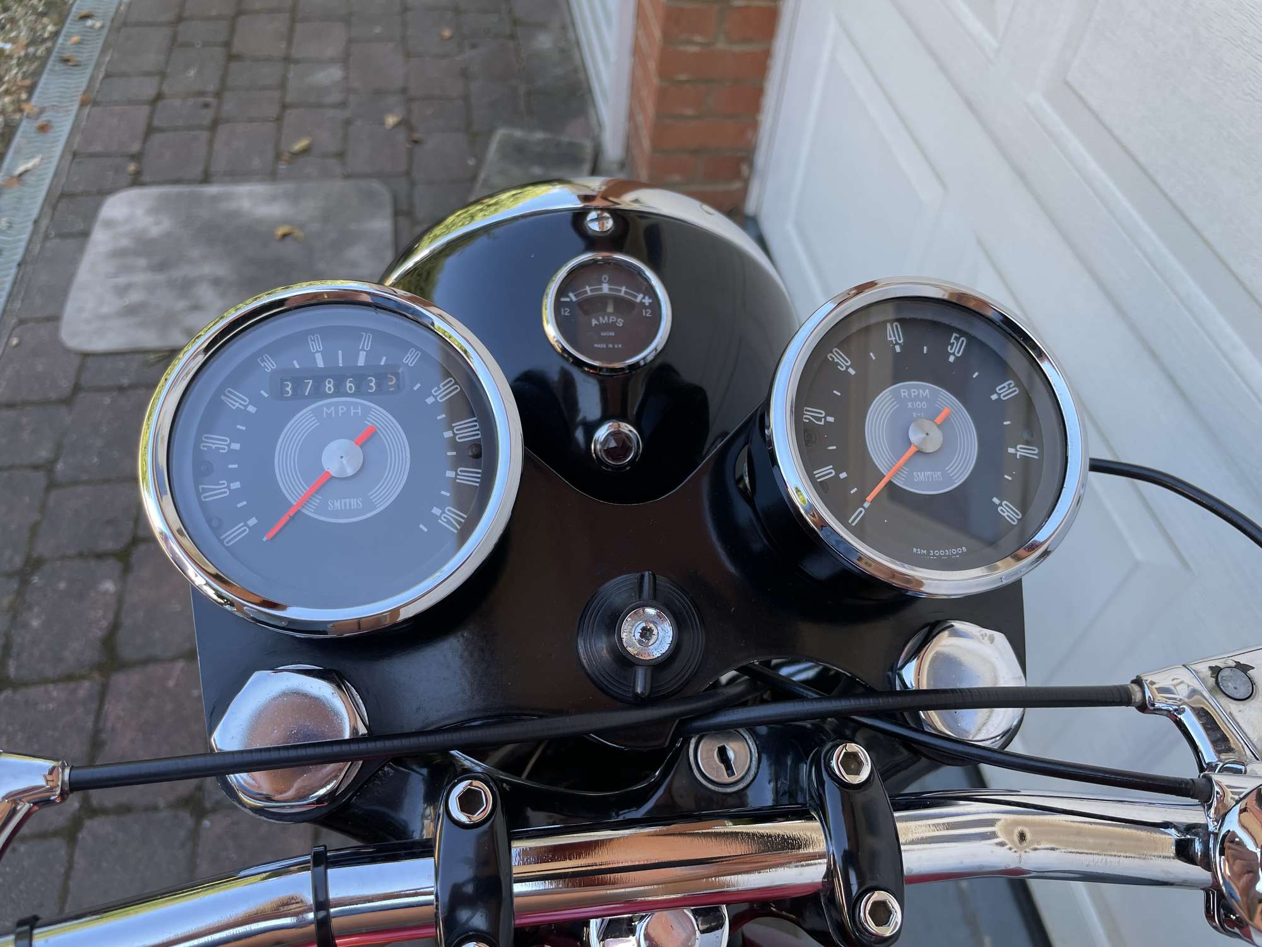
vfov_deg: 53.1
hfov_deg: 67.3
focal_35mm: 26
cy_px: 474
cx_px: 631
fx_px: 948
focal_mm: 4.2
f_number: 1.6
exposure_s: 1/128
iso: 32
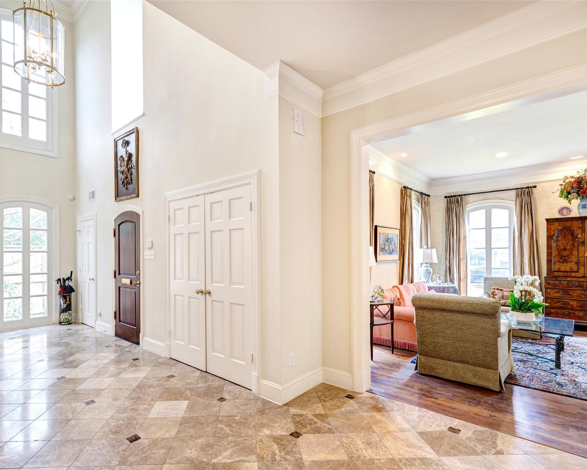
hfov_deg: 89.4
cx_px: 264
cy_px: 236
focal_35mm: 17
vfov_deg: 77.0
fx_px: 295
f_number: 8
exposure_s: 1/3
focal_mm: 15
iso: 64
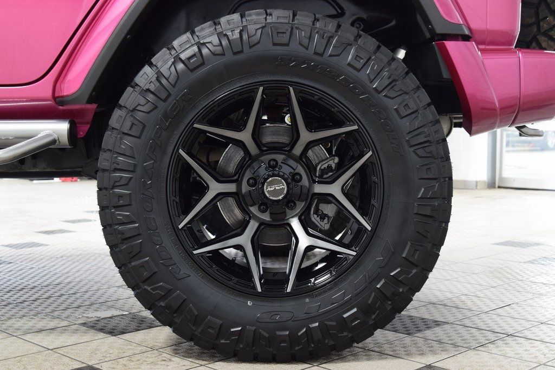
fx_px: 786
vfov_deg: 26.5
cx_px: 278
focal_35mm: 51
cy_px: 185
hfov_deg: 38.9
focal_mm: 34
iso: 1400
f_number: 6.3
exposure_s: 1/15
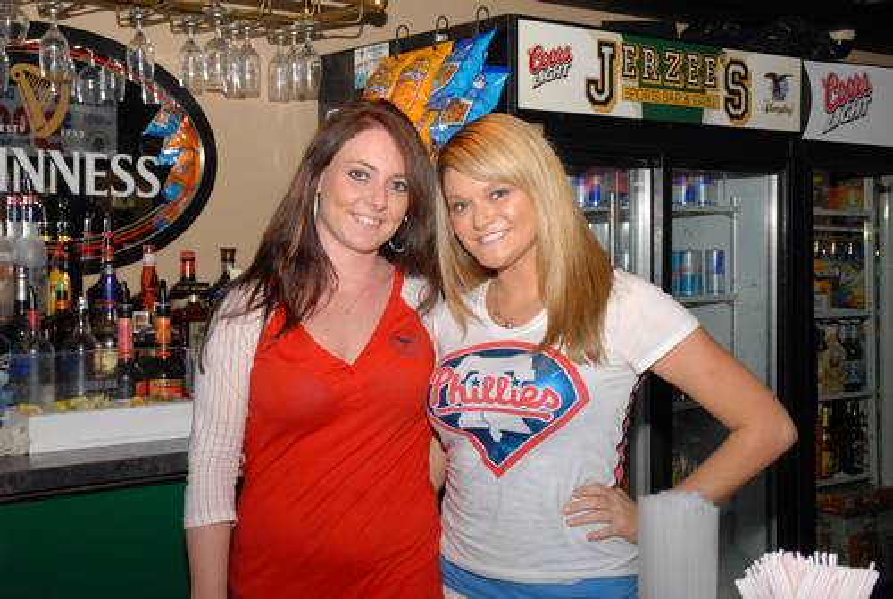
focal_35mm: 54
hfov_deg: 36.8
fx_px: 1341
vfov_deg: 25.1
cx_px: 446
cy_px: 300
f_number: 8
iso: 500
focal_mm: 36
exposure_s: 1/50
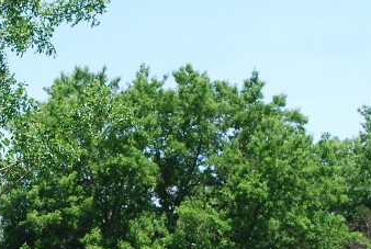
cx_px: -49
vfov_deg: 7.4
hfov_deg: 11.0
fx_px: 1890
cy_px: 385
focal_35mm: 183
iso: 200
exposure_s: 1/200
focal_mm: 36
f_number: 10
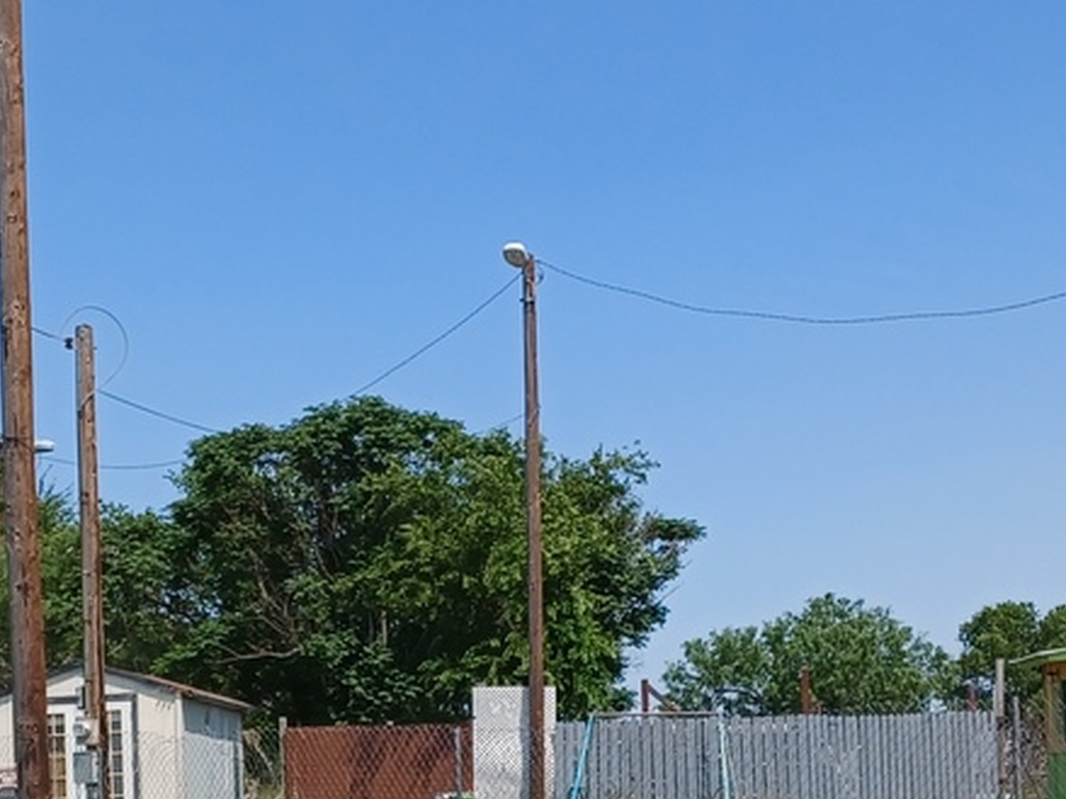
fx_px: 2525
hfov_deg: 23.8
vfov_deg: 17.5
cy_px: 809
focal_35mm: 82
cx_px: 449
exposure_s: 1/513
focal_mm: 4.6
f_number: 1.8
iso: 32
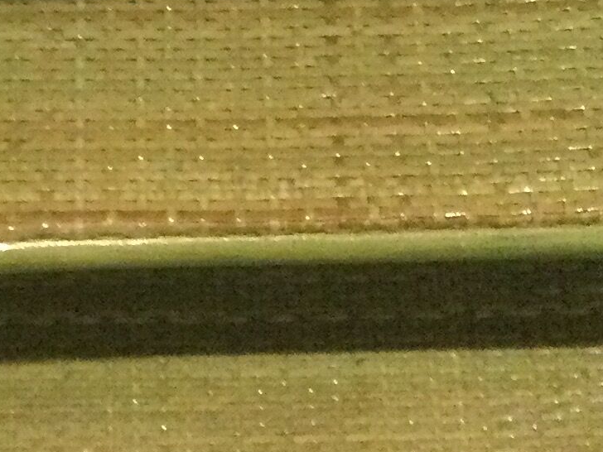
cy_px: -489
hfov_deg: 14.0
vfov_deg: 9.8
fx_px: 2421
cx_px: 34
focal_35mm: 139
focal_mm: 3.3
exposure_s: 1/20
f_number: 2.4
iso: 200
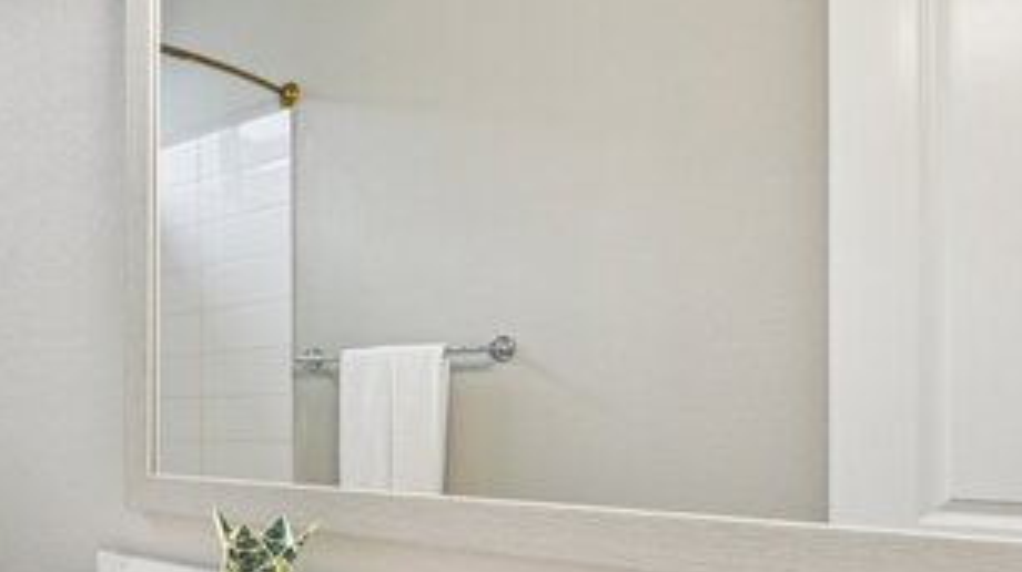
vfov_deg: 33.1
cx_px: -13
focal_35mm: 35
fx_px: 948
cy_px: 414
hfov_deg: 46.7
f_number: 8
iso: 400
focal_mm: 16
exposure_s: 1/25
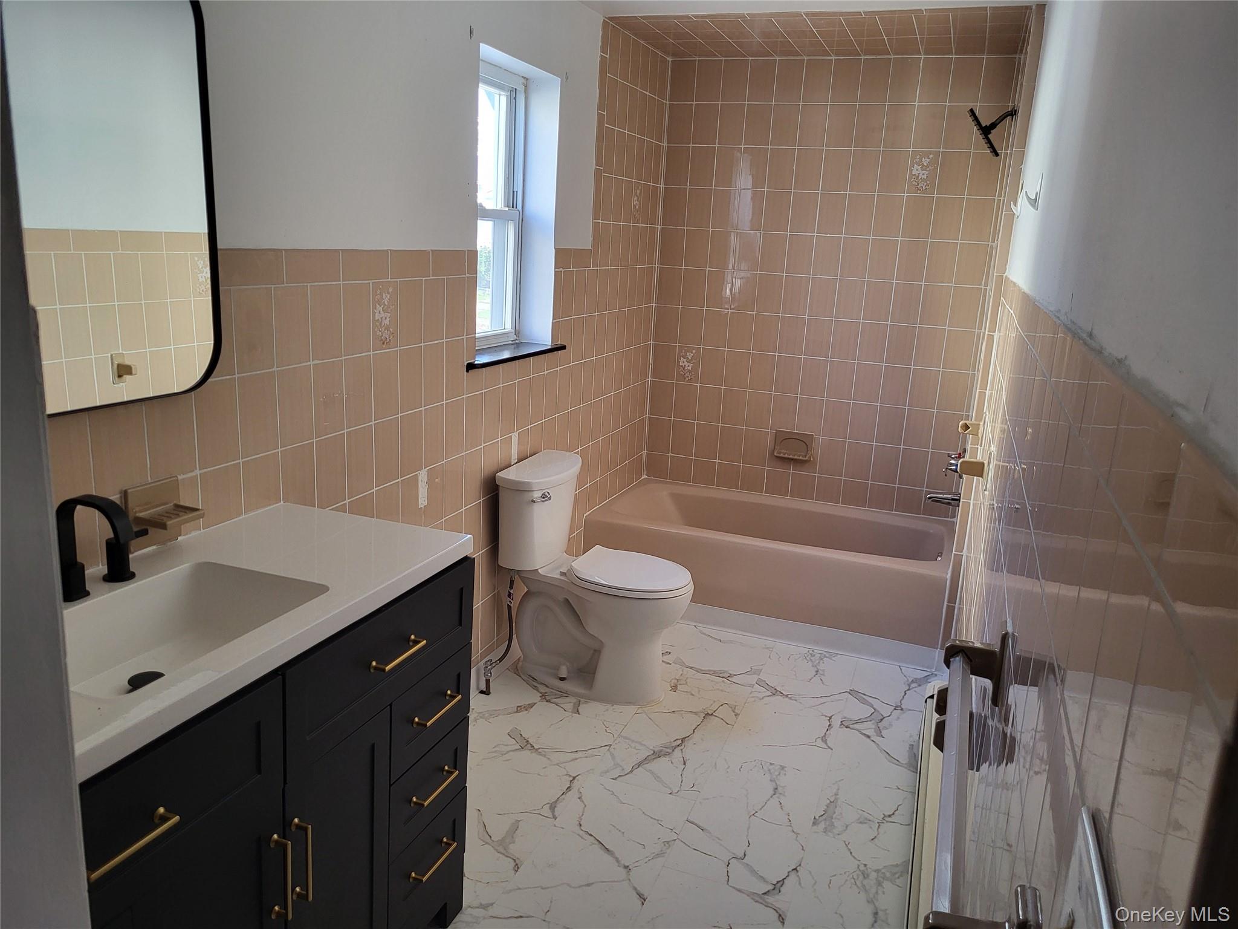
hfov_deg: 67.3
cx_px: 619
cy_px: 464
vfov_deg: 53.1
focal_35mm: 26
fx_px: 930
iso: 200
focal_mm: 5.4
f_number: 1.8
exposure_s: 1/120
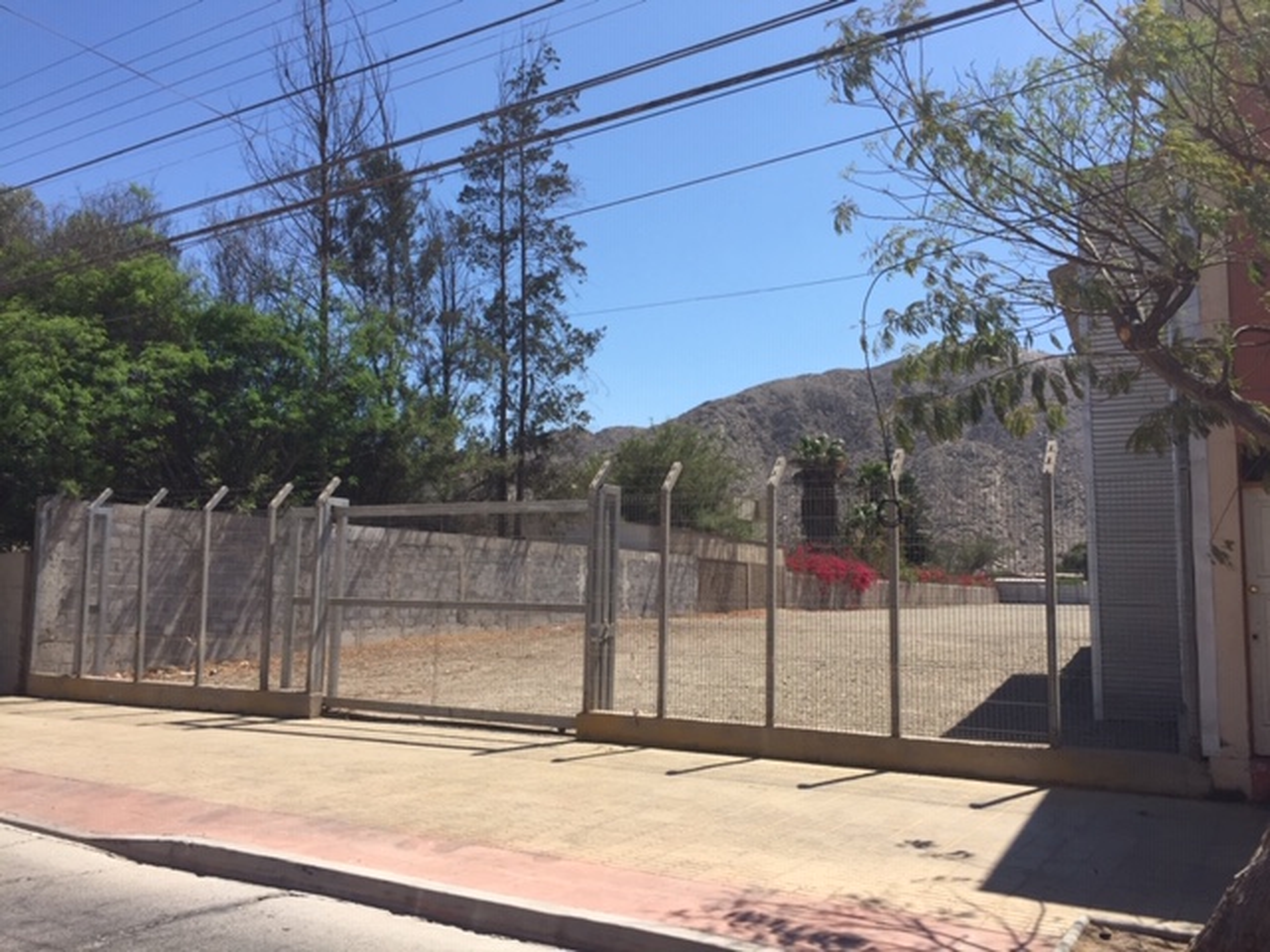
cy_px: 476
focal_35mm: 29
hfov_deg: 61.7
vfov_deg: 48.2
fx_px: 1064
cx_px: 635
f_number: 2.2
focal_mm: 4.15
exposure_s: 1/2198
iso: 32
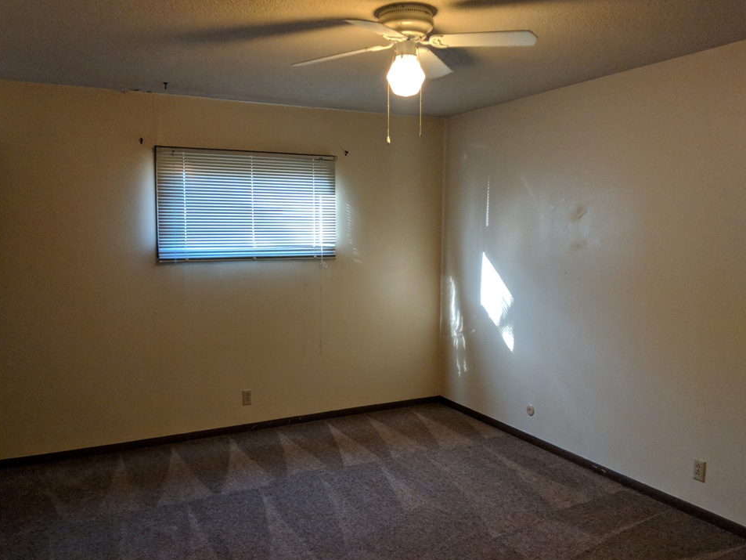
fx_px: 625
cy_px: 269
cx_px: 358
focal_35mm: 29
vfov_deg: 48.2
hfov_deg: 61.6
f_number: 1.8
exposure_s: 1/60
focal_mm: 4.44
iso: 400
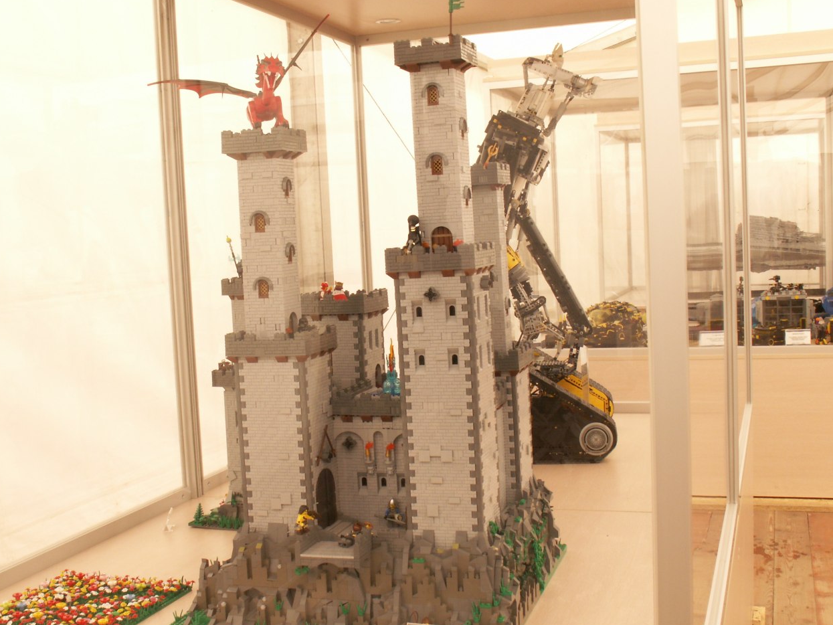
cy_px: 334
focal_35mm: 45
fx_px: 1083
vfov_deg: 32.2
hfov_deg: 42.0
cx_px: 383
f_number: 8
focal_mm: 6.84
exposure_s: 1/8
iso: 50
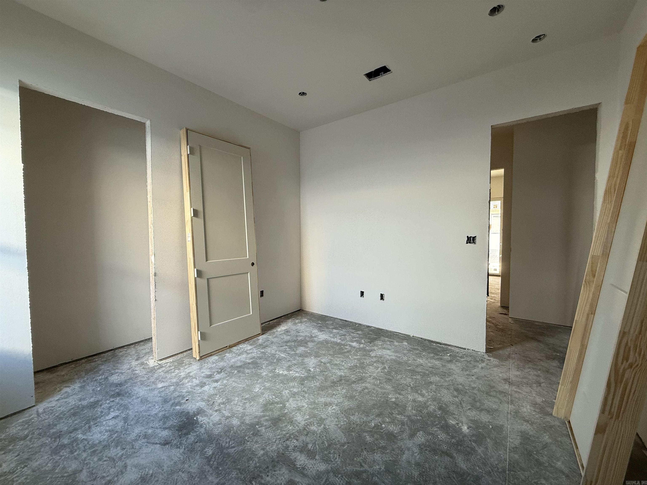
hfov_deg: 102.1
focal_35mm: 14
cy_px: 242
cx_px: 324
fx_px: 262
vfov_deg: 85.7
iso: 160
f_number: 2.2
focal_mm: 2.22
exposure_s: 1/99
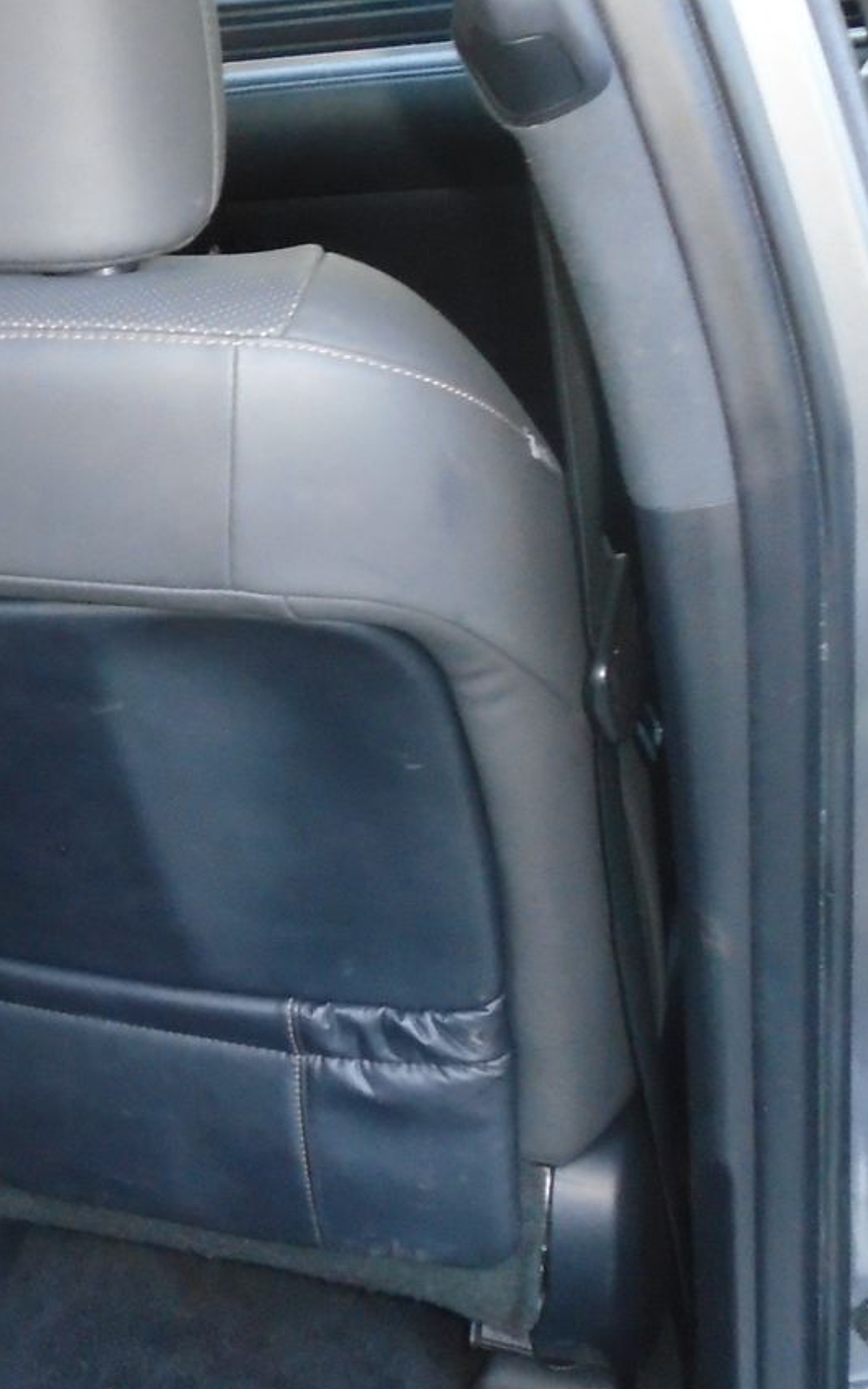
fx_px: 1968
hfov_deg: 22.1
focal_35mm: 52
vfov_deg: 38.7
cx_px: -292
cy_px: 575
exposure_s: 1/30
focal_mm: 4.6
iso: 400
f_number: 3.2
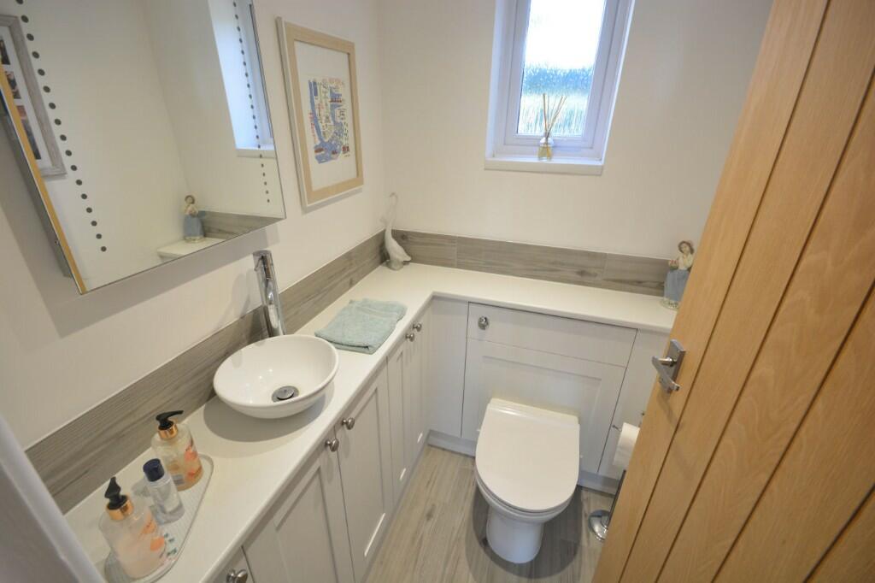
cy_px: 292
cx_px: 438
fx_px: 364
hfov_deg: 100.4
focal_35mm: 15
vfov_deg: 77.3
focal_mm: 10
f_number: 8
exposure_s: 1/10
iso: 400
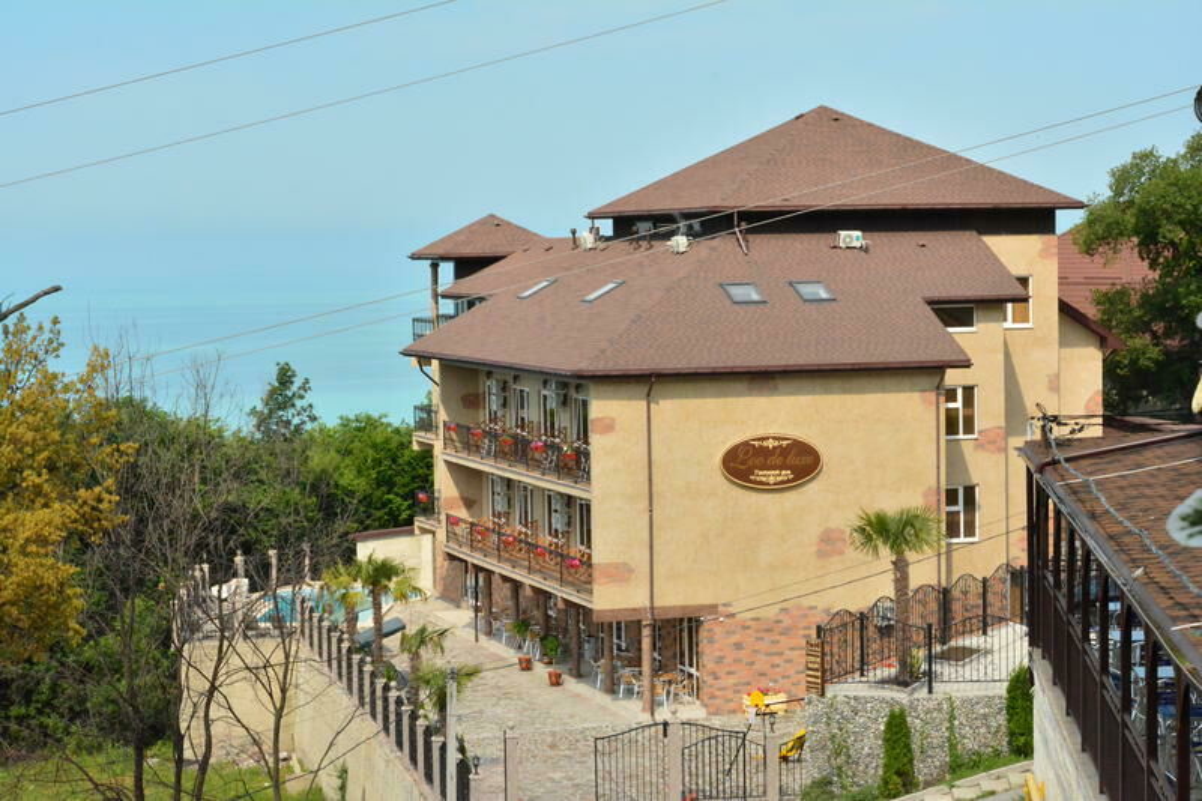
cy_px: 400
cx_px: 601
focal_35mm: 82
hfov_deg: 24.6
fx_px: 2754
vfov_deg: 16.5
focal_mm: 55
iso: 2500
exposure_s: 1/1250
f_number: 22
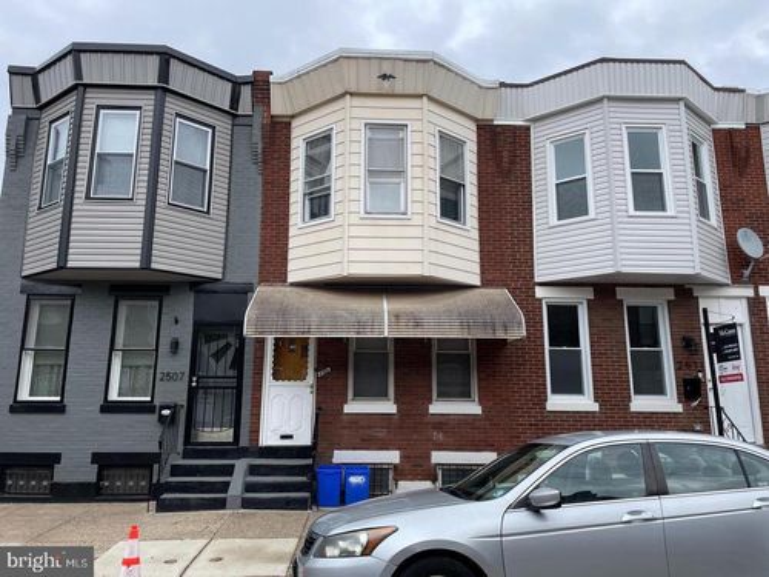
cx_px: 384
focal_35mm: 26
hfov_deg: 67.3
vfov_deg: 53.1
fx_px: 578
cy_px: 288
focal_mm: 4.2
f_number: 1.6
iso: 32
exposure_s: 1/759
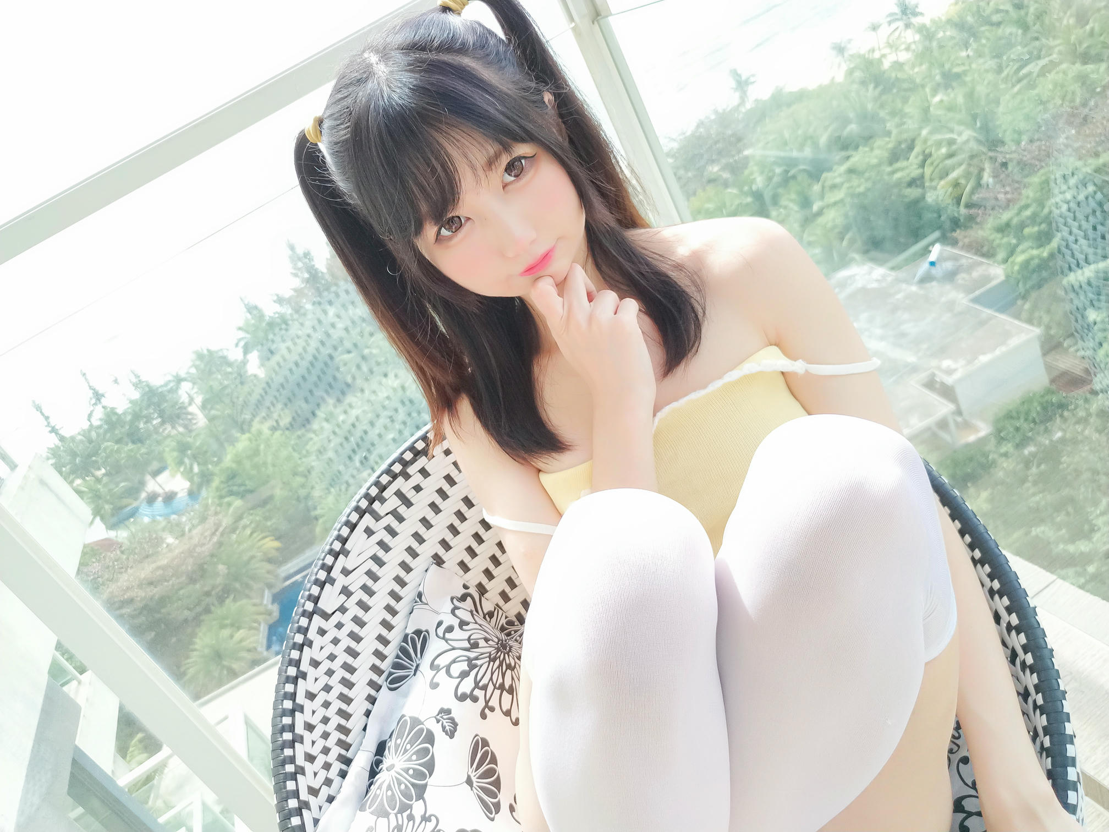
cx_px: 554
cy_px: 416
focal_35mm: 25
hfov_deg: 69.4
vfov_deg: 54.9
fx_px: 801
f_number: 1.8
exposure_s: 1/849
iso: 80
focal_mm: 4.36
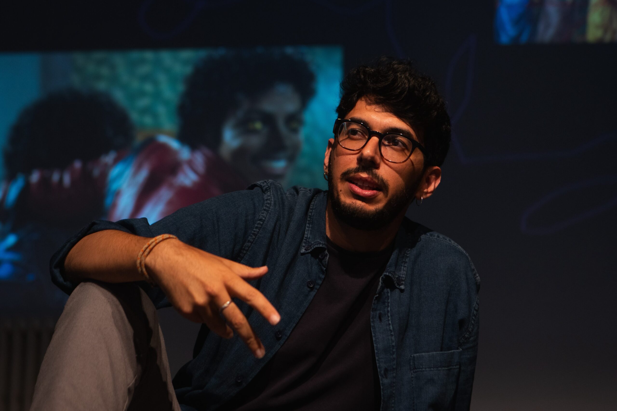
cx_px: 308
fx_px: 1800
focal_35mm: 105
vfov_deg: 13.0
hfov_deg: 19.5
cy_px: 206
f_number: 3.2
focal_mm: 70
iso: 1000
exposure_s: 1/100
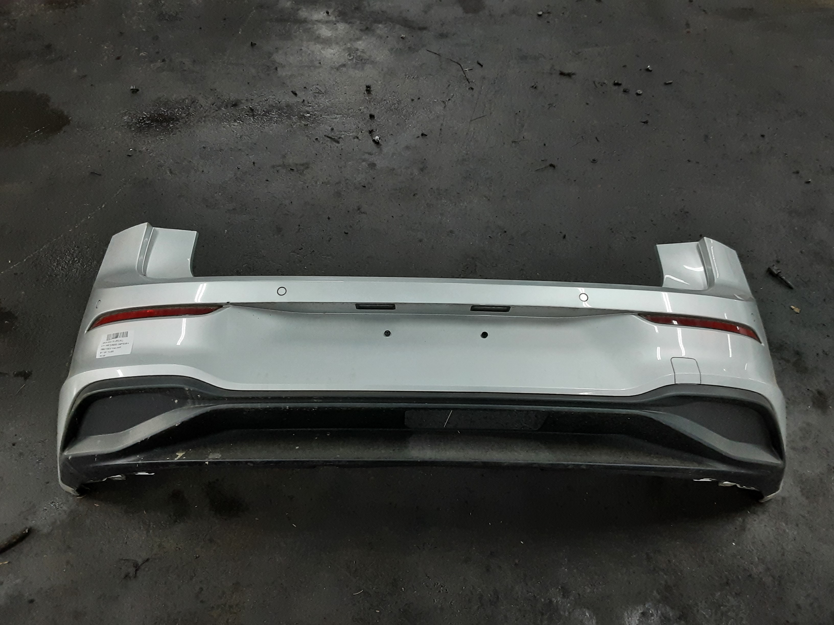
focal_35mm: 27
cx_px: 417
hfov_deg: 65.3
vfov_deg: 51.4
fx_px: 651
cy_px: 312
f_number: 1.9
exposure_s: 1/50
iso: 200
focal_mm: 2.91
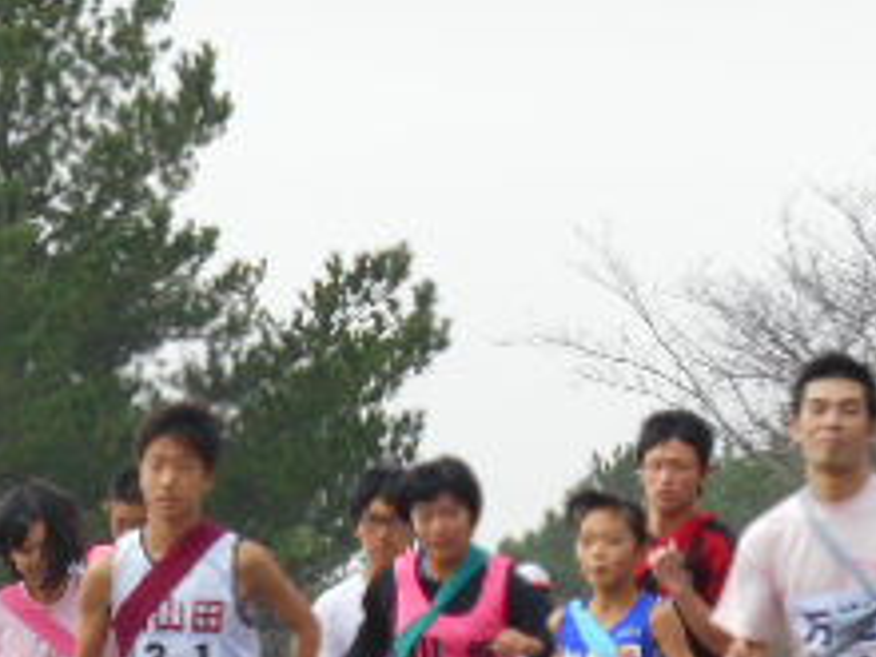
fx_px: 7718
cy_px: 761
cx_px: -104
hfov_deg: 6.5
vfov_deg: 4.9
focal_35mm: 305
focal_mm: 18.8
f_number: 5.1
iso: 80
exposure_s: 1/160
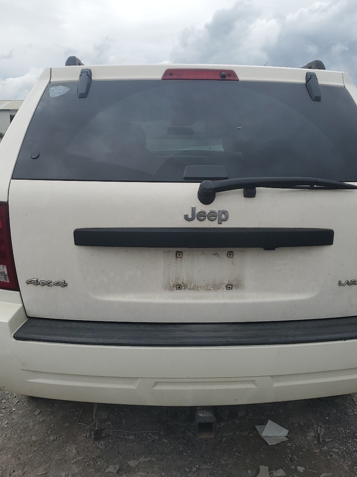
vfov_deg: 52.6
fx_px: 482
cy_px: 237
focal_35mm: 35
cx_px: 195
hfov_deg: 40.6
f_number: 1.5
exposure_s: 1/5000
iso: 50
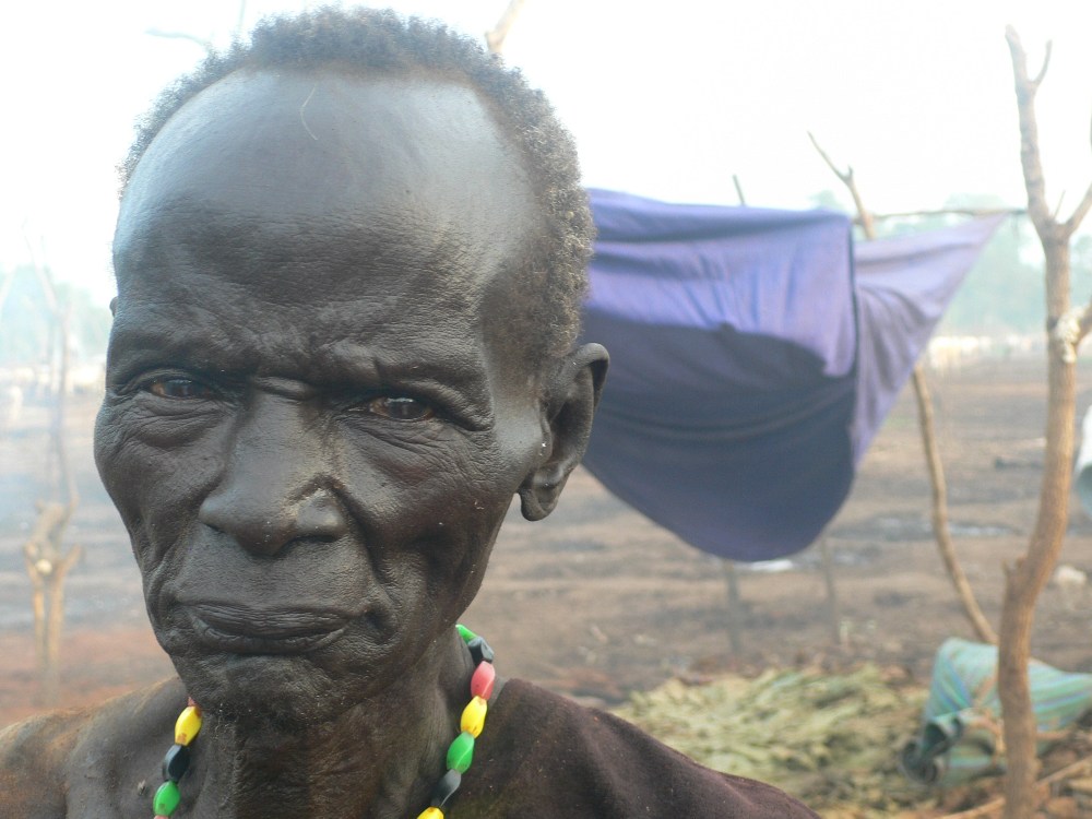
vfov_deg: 27.0
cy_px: 410
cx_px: 546
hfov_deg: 35.5
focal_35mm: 54
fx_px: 1703
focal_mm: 10
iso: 80
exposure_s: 1/60
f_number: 3.6
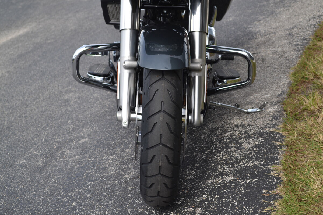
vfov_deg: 21.6
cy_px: 108
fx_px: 565
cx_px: 162
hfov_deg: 31.9
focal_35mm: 63
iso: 100
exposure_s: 1/200
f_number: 7.1
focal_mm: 42
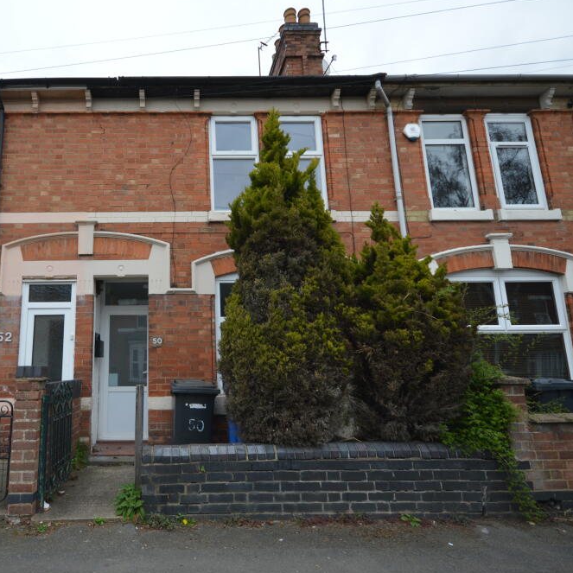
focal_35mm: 22
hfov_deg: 67.9
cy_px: 283
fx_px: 406
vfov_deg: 70.5
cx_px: 176
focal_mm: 11
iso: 100
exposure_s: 1/125
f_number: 5.6
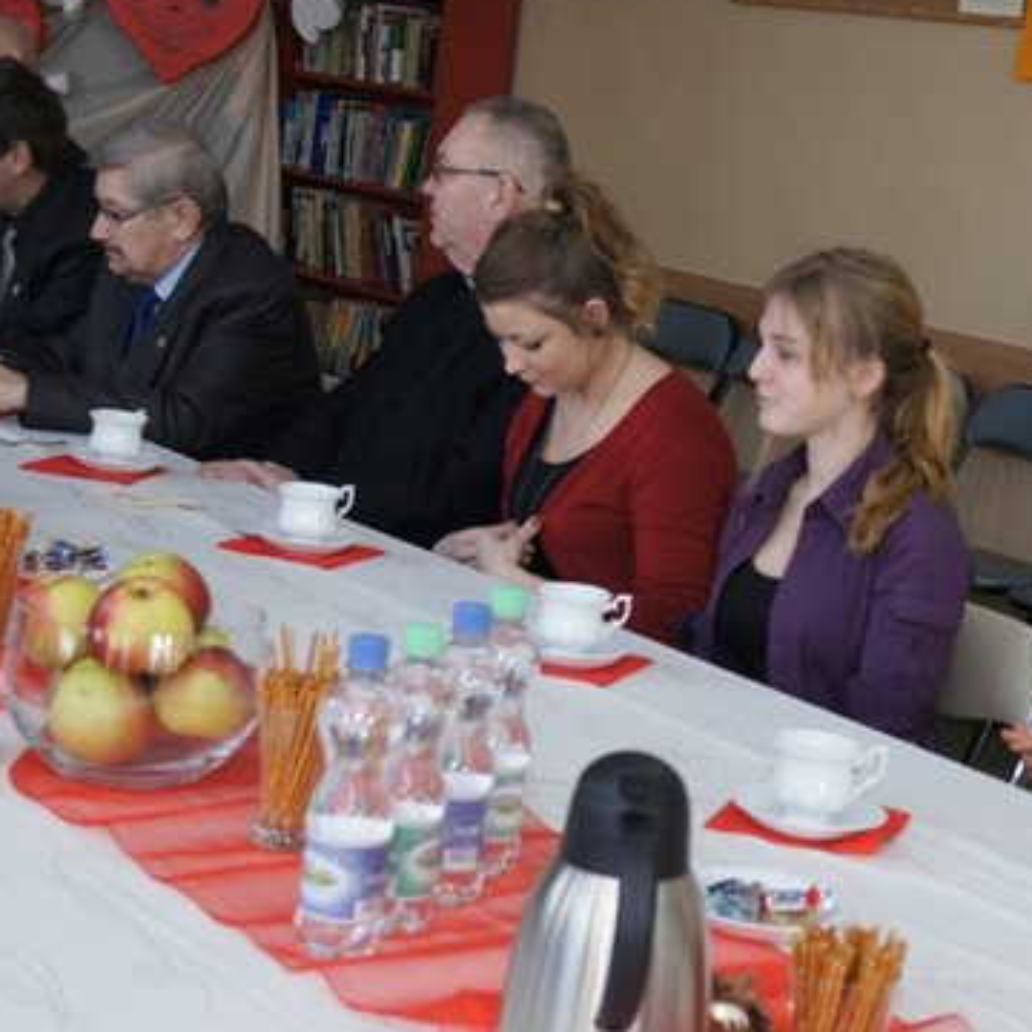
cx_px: 674
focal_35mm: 69
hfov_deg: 24.9
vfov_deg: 25.0
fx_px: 2327
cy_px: 462
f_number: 5.6
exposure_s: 1/80
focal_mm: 30
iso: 400
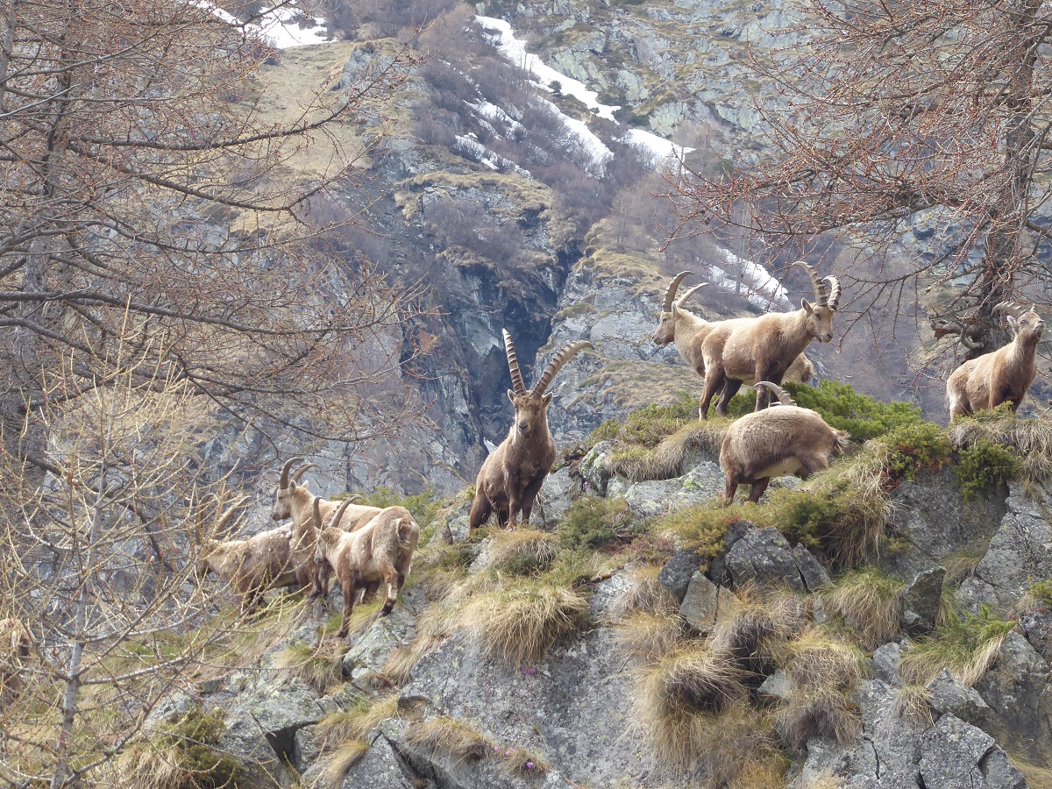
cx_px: 526
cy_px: 394
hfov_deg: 7.2
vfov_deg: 5.4
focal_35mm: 277
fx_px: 8418
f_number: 5.6
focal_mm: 44.8
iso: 160
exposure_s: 1/200
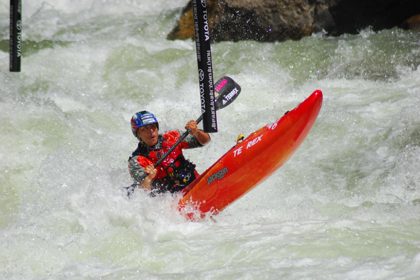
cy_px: 140
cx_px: 210
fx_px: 5261
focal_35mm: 451
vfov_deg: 3.0
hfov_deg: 4.6
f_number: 5.6
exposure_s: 1/800
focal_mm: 300
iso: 100
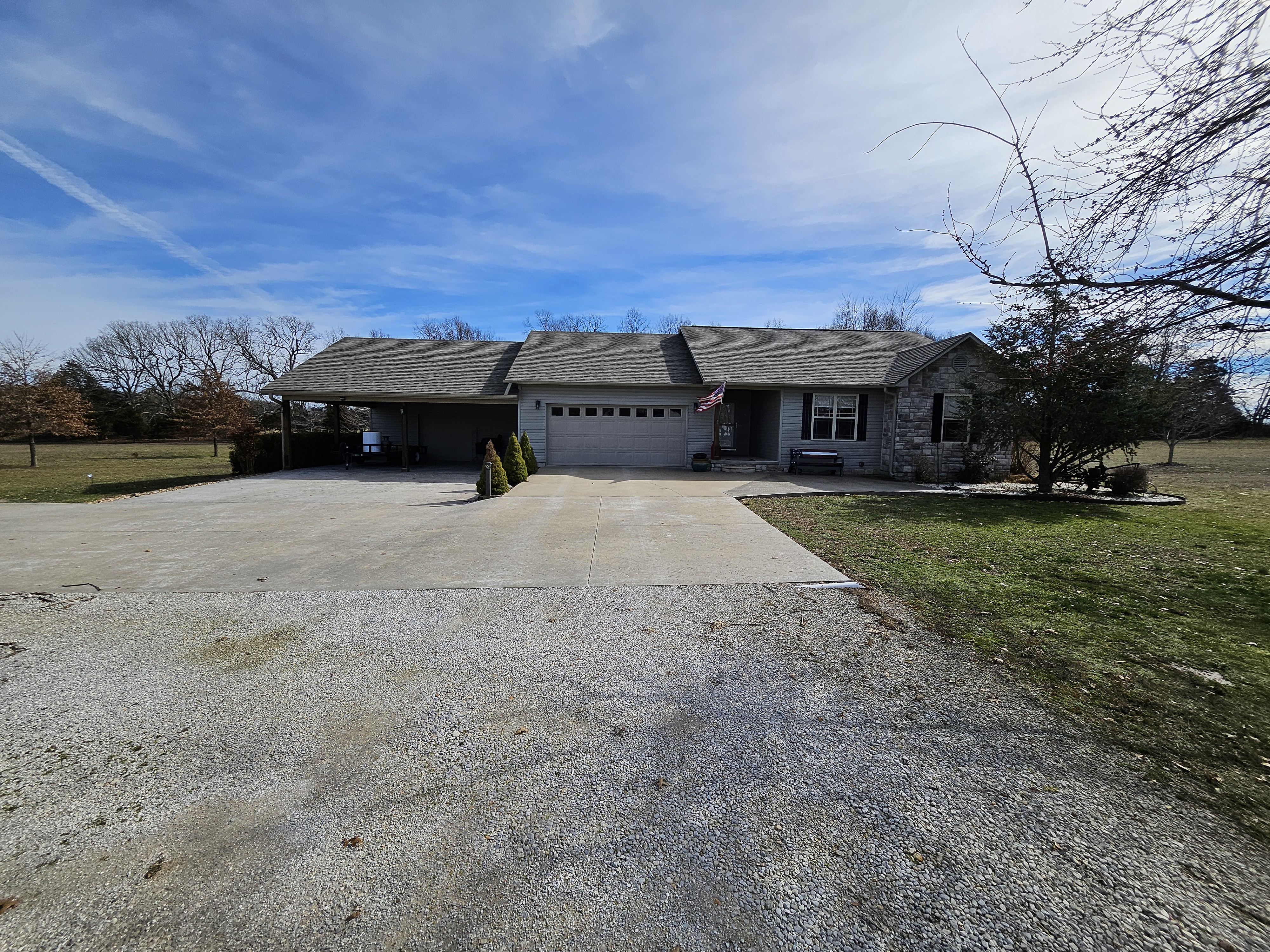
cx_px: 635
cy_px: 476
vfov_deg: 89.9
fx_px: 477
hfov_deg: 106.2
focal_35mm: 13
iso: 32
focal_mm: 1.74
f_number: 2.2
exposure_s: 1/2467
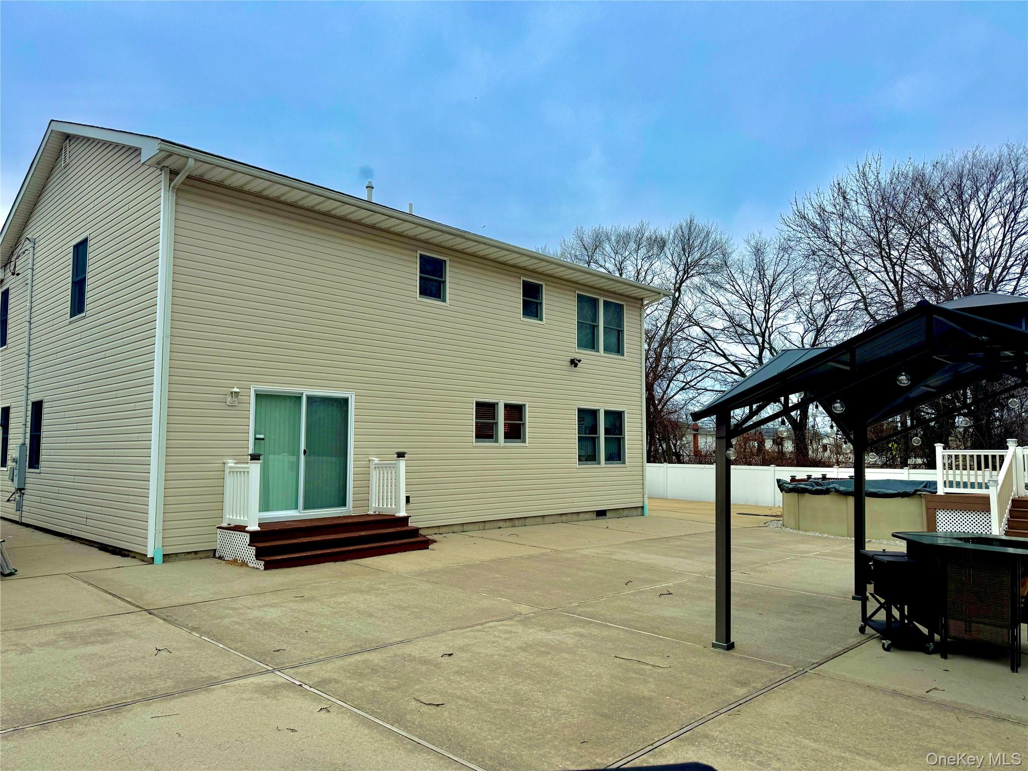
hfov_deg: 71.6
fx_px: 713
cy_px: 386
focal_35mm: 24
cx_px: 514
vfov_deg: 56.8
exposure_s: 1/128
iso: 50
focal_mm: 6.76
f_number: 1.78
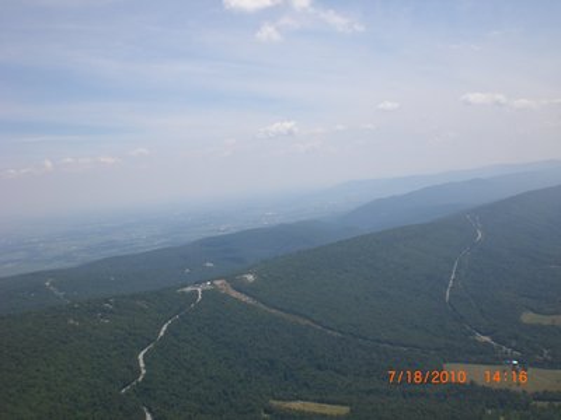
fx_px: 616
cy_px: 210
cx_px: 280
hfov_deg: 49.0
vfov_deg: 37.7
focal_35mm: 38
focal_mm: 6.3
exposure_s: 1/800
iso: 50
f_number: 4.4
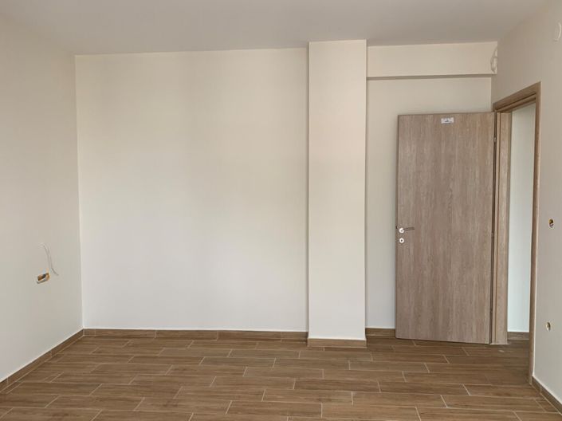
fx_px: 422
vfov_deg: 53.0
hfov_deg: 67.3
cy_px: 210
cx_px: 281
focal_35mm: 26
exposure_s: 1/121
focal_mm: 4.25
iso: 80
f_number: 1.8
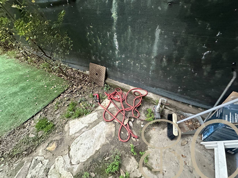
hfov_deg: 102.1
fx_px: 96
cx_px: 119
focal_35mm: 14
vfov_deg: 85.7
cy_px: 89
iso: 1000
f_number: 2.2
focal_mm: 2.22
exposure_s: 1/50
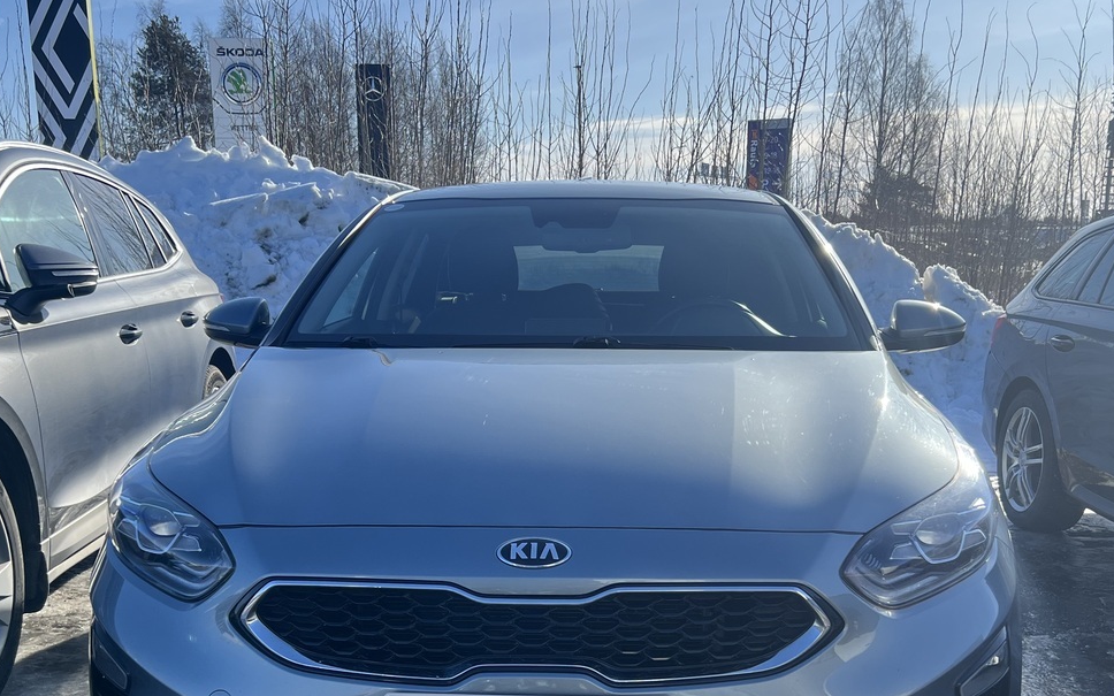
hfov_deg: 48.2
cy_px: 545
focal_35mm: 41
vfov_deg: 30.6
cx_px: 593
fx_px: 1245
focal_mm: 5.7
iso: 50
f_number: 1.5
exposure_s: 1/2994
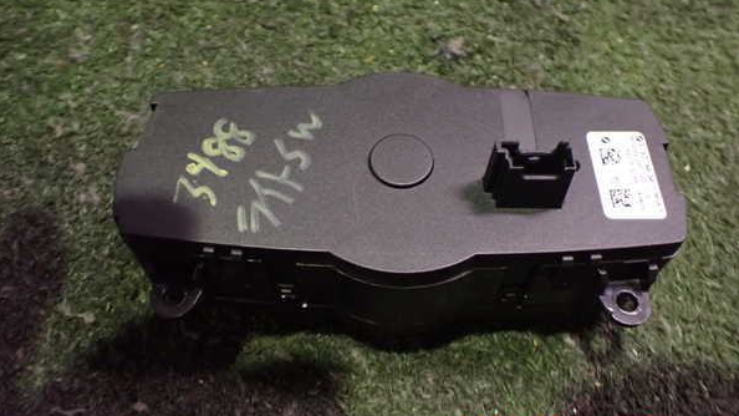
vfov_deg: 35.5
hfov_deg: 59.5
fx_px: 647
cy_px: 164
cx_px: 370
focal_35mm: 33
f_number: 2.3
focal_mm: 5.4
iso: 1250
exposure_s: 1/30
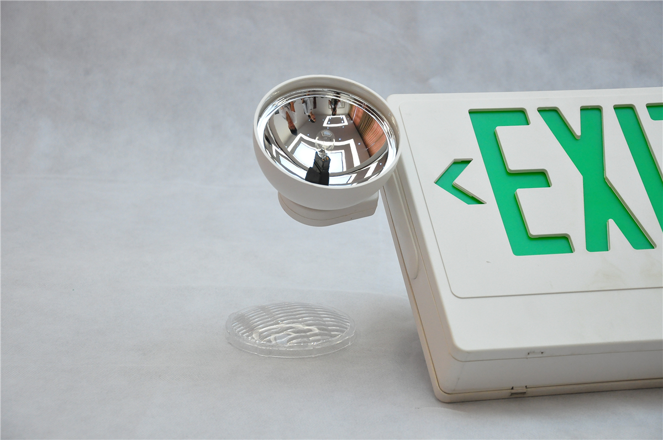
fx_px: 1821
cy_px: 220
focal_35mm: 99
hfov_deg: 20.6
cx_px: 332
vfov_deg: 13.8
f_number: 5.3
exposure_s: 1/125
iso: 1000
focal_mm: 66
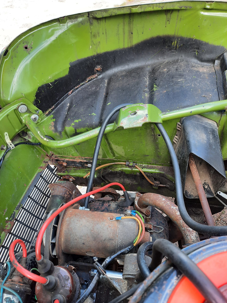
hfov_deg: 54.9
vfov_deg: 69.4
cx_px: 114
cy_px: 152
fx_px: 219
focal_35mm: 25
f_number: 2
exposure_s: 1/50
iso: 50
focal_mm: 4.6
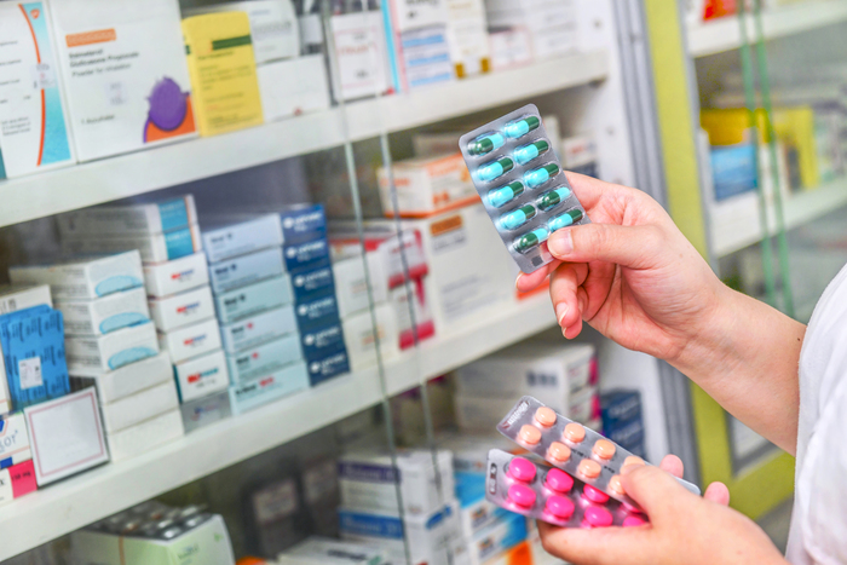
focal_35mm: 70
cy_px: 282
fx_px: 1647
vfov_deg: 19.5
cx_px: 424
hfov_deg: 28.8
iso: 640
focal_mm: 70
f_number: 4.5
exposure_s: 1/60
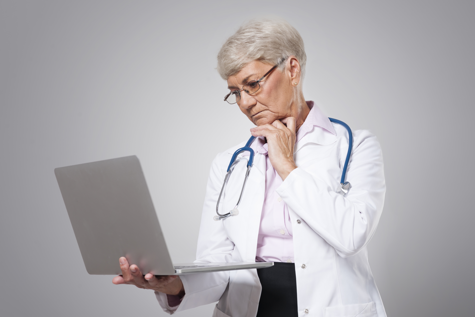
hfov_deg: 23.9
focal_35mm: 85
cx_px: 238
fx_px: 1121
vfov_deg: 16.1
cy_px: 158
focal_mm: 85
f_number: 7.1
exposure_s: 1/125
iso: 100
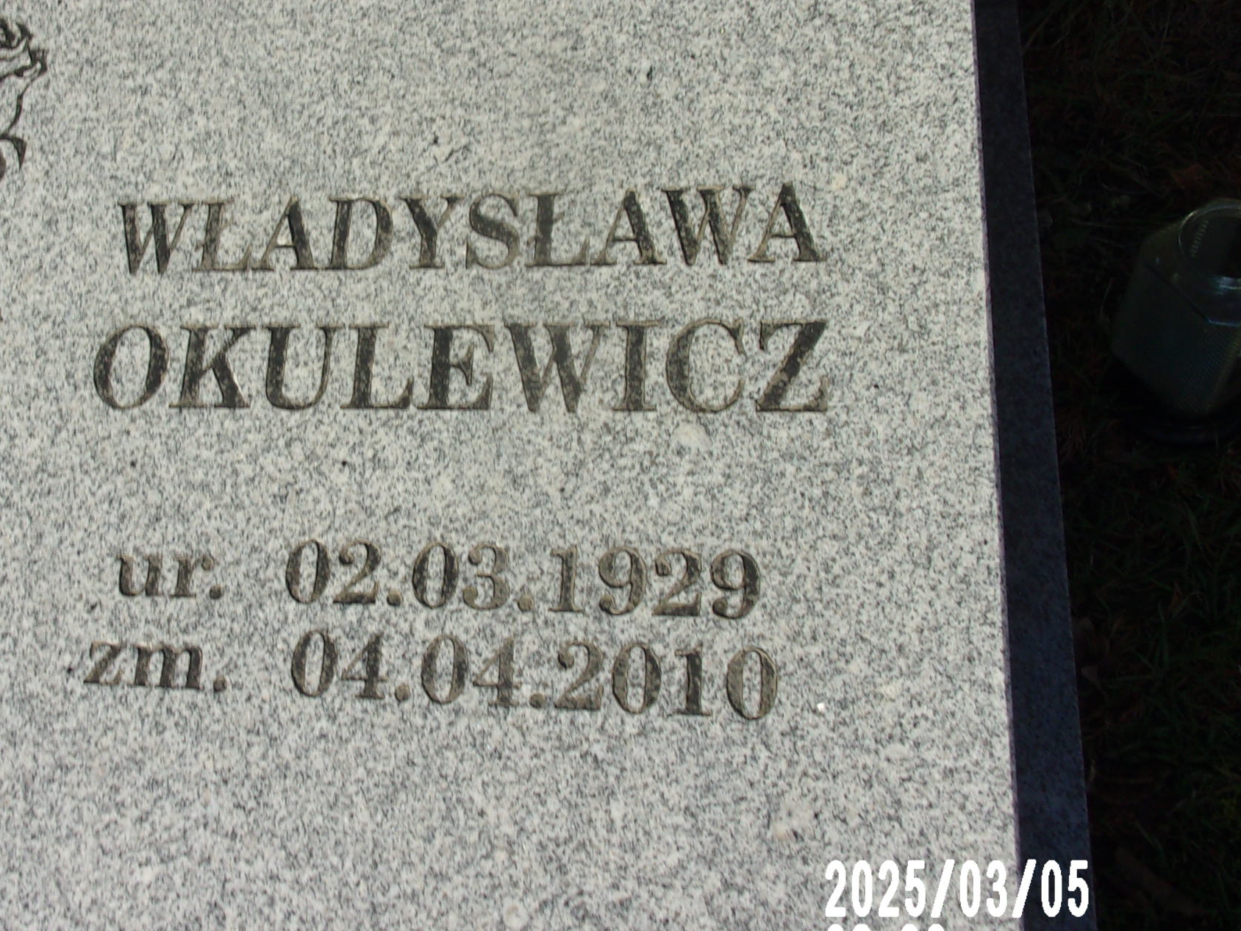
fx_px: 1542
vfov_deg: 33.5
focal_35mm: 43
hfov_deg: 43.2
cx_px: 414
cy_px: 364
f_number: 10.8
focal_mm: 5.1
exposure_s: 1/70
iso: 80
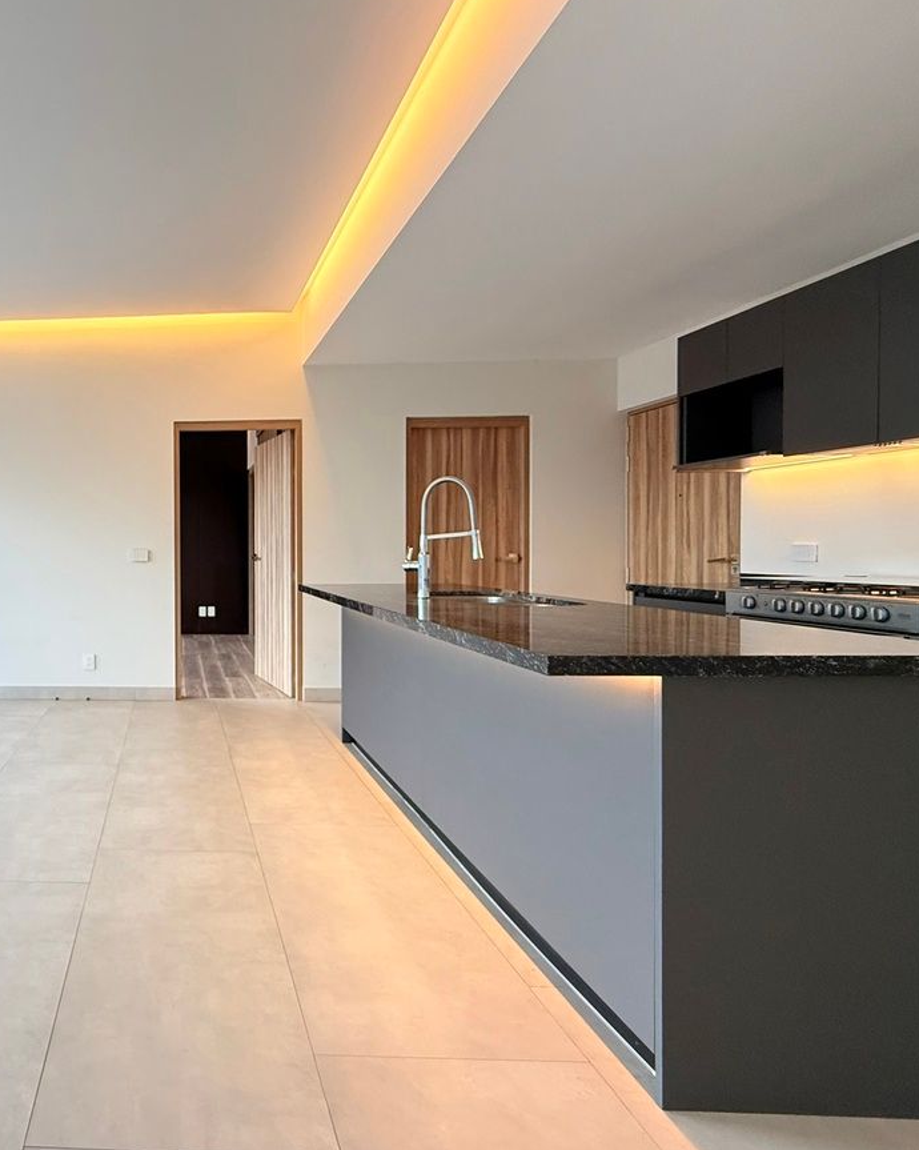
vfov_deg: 83.3
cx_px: 147
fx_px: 646
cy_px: 560
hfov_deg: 62.9
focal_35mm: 19
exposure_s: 1/120
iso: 250
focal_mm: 2.22
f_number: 2.2
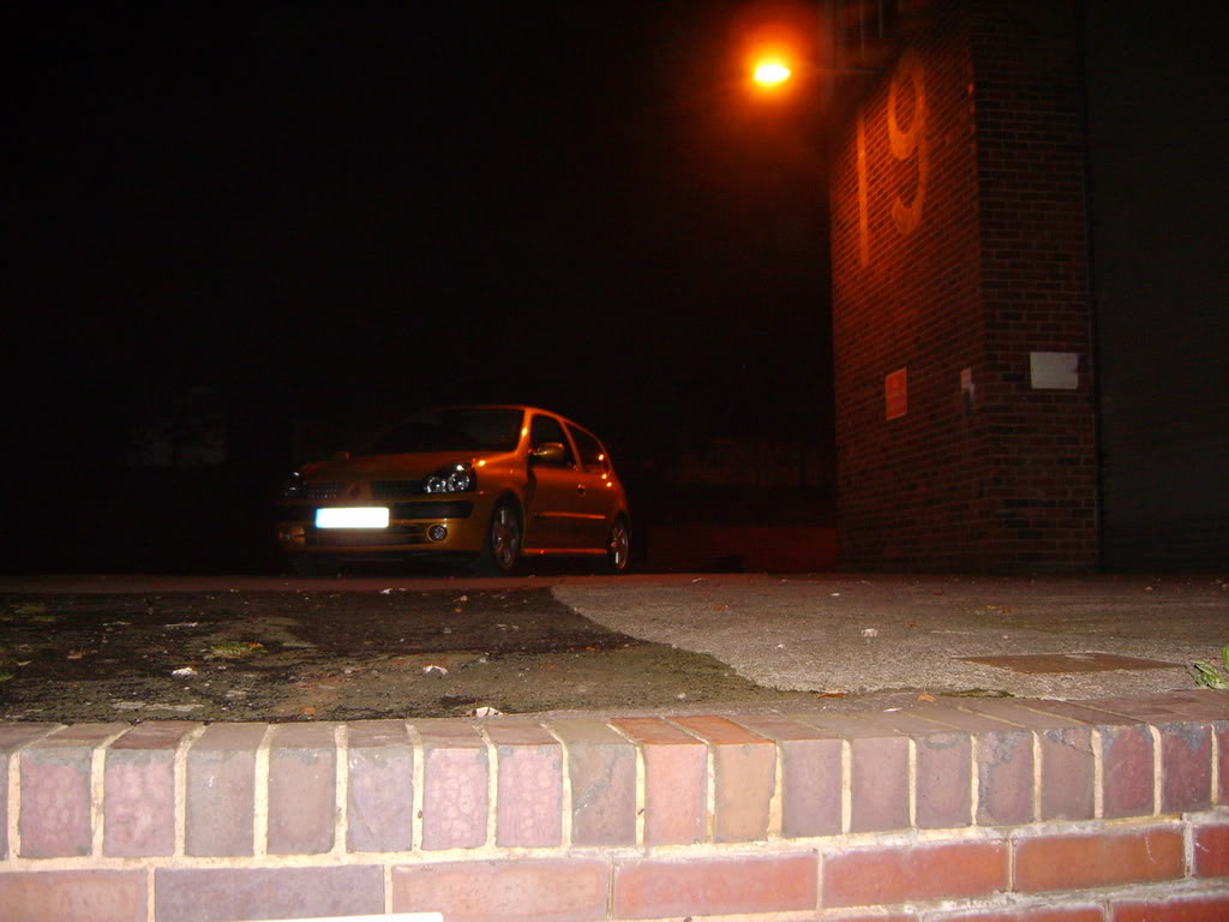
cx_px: 614
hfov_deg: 52.6
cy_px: 461
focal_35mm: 35
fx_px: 1243
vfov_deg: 40.7
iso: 235
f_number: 2.8
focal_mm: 7.4
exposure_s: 1/30
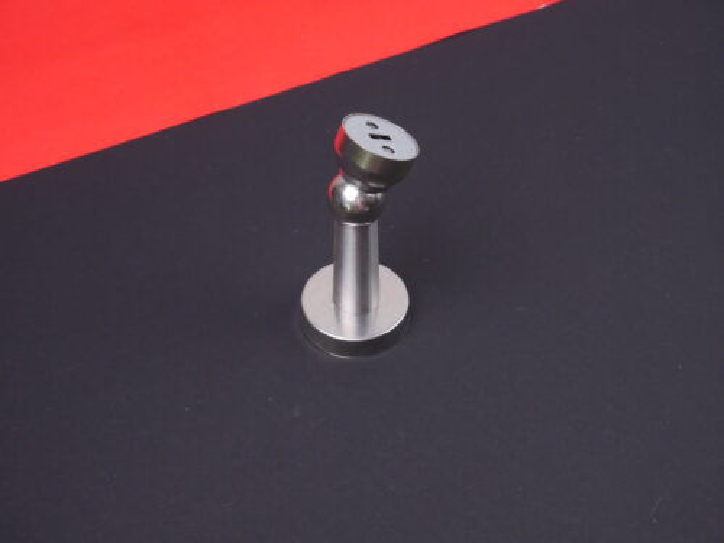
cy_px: 272
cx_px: 362
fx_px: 1506
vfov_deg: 20.4
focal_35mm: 72
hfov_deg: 27.0
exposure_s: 1/30
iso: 1000
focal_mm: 36
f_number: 7.1
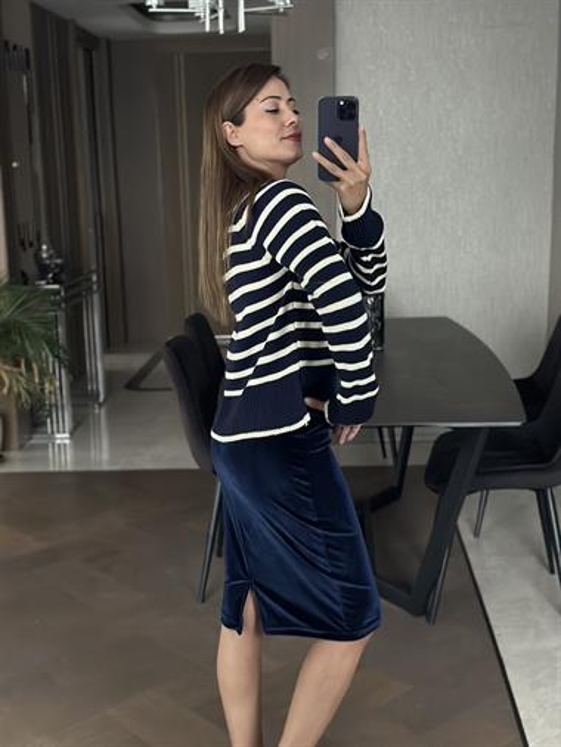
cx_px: 280
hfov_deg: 30.3
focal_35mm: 48
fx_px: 1036
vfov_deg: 39.6
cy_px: 374
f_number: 1.78
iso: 800
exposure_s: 1/30
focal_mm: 6.86
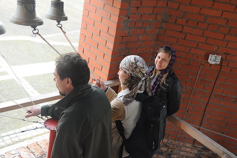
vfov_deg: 31.8
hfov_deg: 46.5
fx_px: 276
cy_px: 79
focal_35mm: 42
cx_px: 118
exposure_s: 1/60
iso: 400
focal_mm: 28
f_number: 8
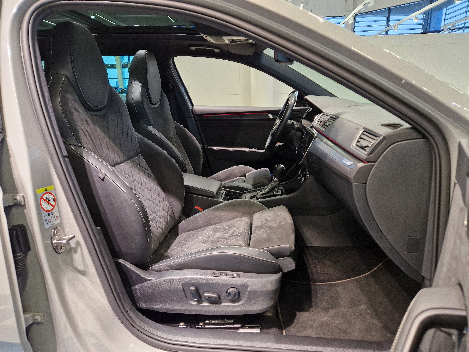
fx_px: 312
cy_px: 176
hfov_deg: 73.9
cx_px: 234
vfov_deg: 58.9
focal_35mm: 23
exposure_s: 1/100
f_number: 1.8
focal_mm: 5.4
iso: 250
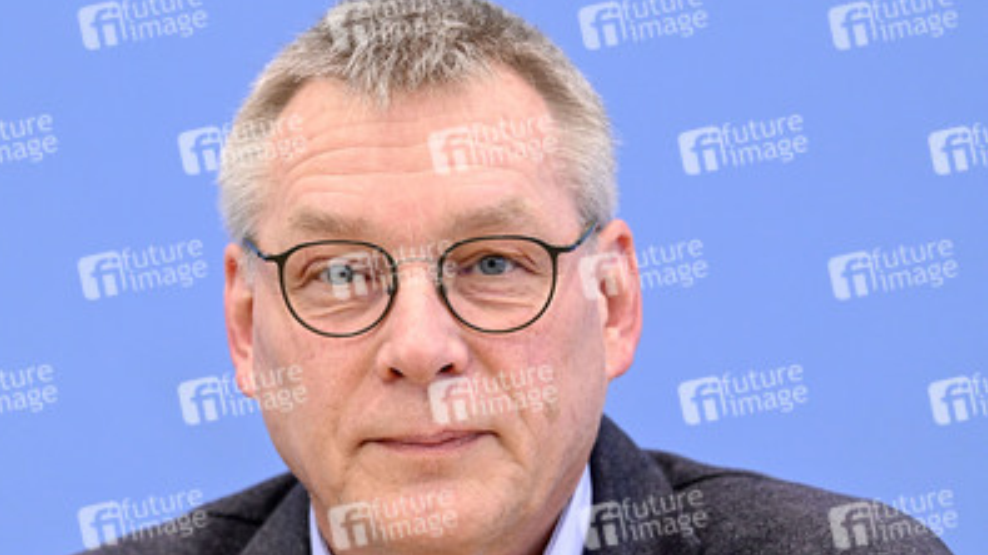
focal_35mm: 197
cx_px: 426
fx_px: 5160
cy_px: 332
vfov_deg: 6.2
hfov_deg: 10.9
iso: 4000
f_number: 5
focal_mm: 165
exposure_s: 1/500
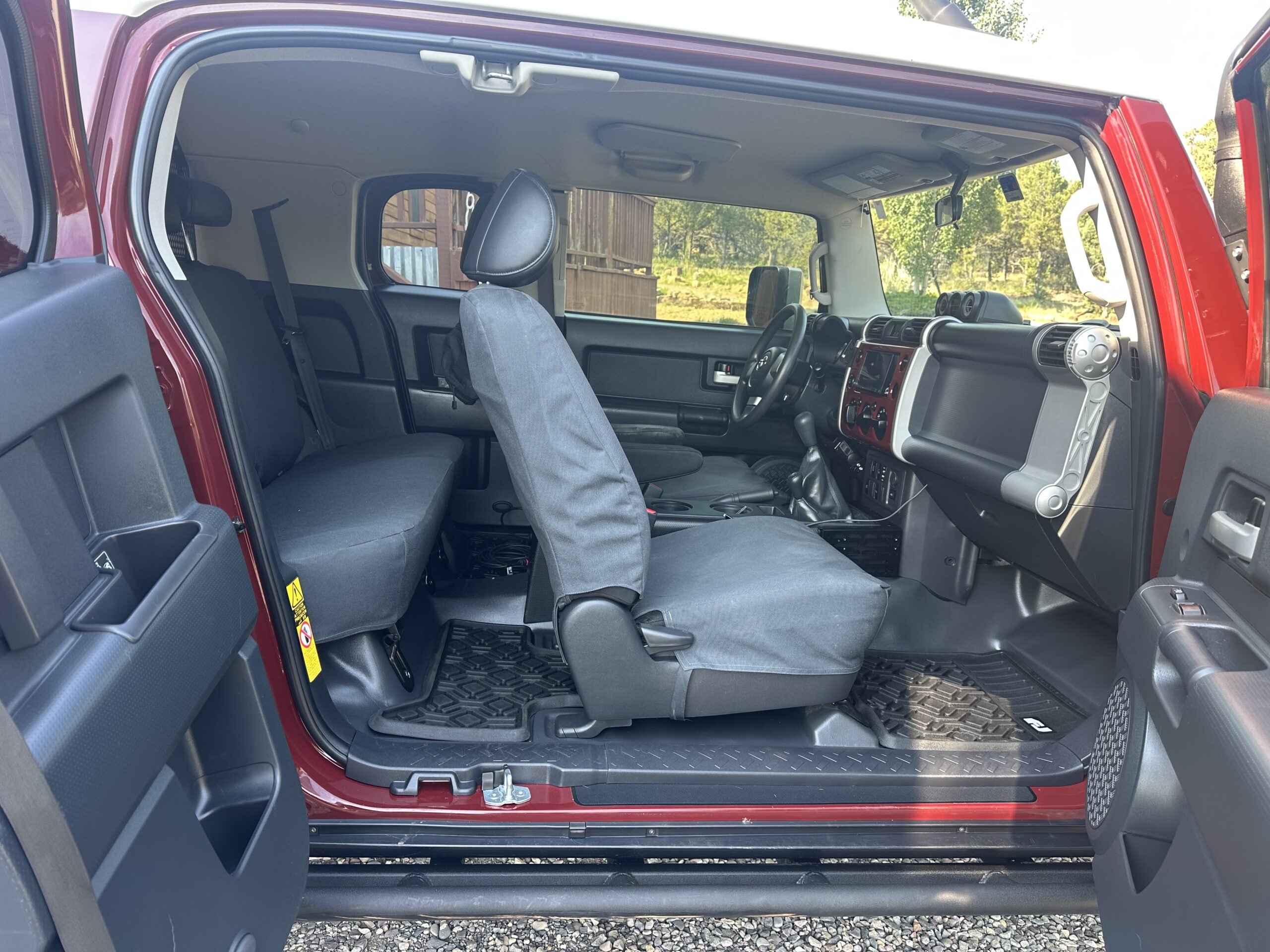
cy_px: 476
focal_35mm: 24
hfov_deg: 71.6
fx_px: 881
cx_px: 635
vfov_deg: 56.8
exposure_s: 1/121
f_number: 1.78
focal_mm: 6.86
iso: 80
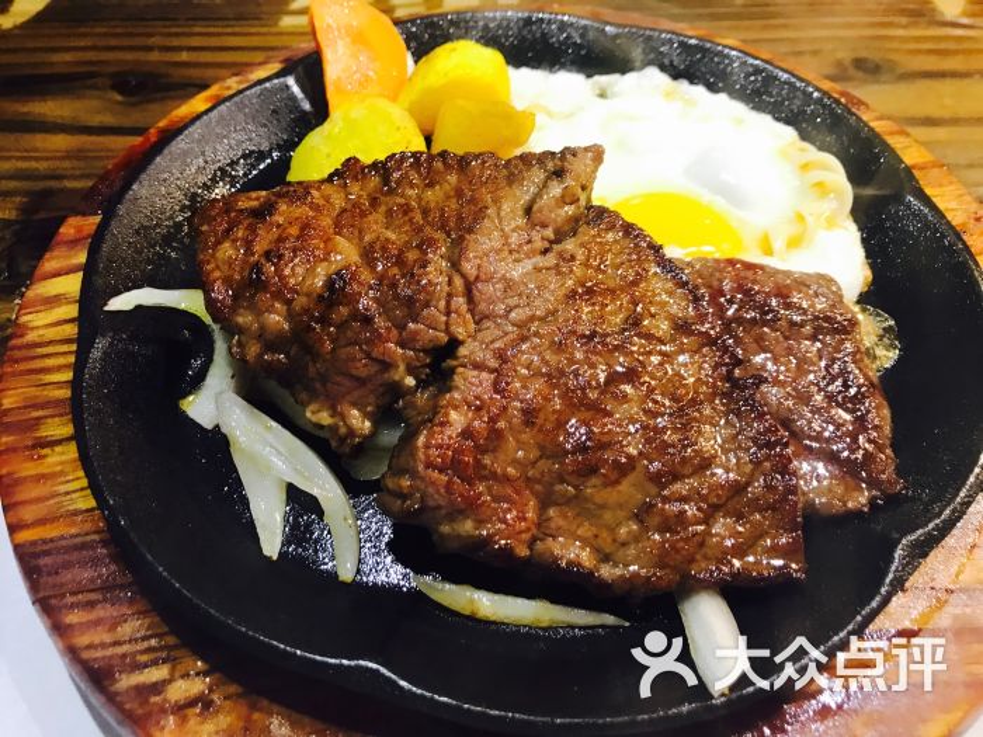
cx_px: 492
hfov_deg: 63.4
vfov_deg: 49.7
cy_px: 368
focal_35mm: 28
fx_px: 795
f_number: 1.8
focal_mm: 3.99
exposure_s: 1/17
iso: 50
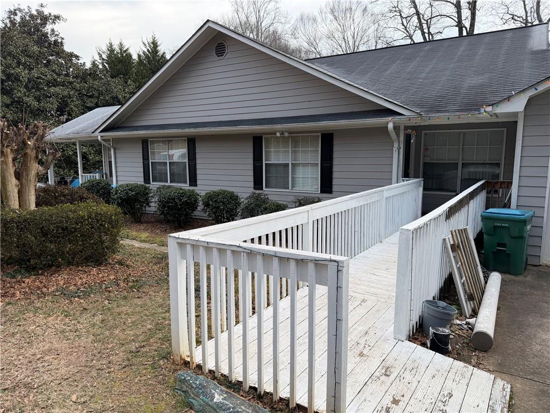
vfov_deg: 56.8
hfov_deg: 71.6
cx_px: 275
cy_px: 206
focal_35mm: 24
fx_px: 381
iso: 100
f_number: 1.78
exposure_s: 1/805
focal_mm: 6.76
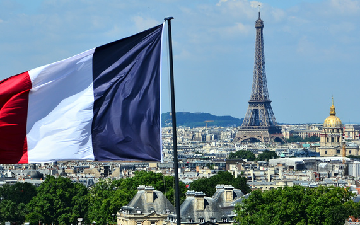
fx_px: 1786
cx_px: 173
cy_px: 138
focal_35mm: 182
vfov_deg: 7.2
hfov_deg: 11.5
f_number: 7.1
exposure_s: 1/800
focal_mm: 80
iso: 125
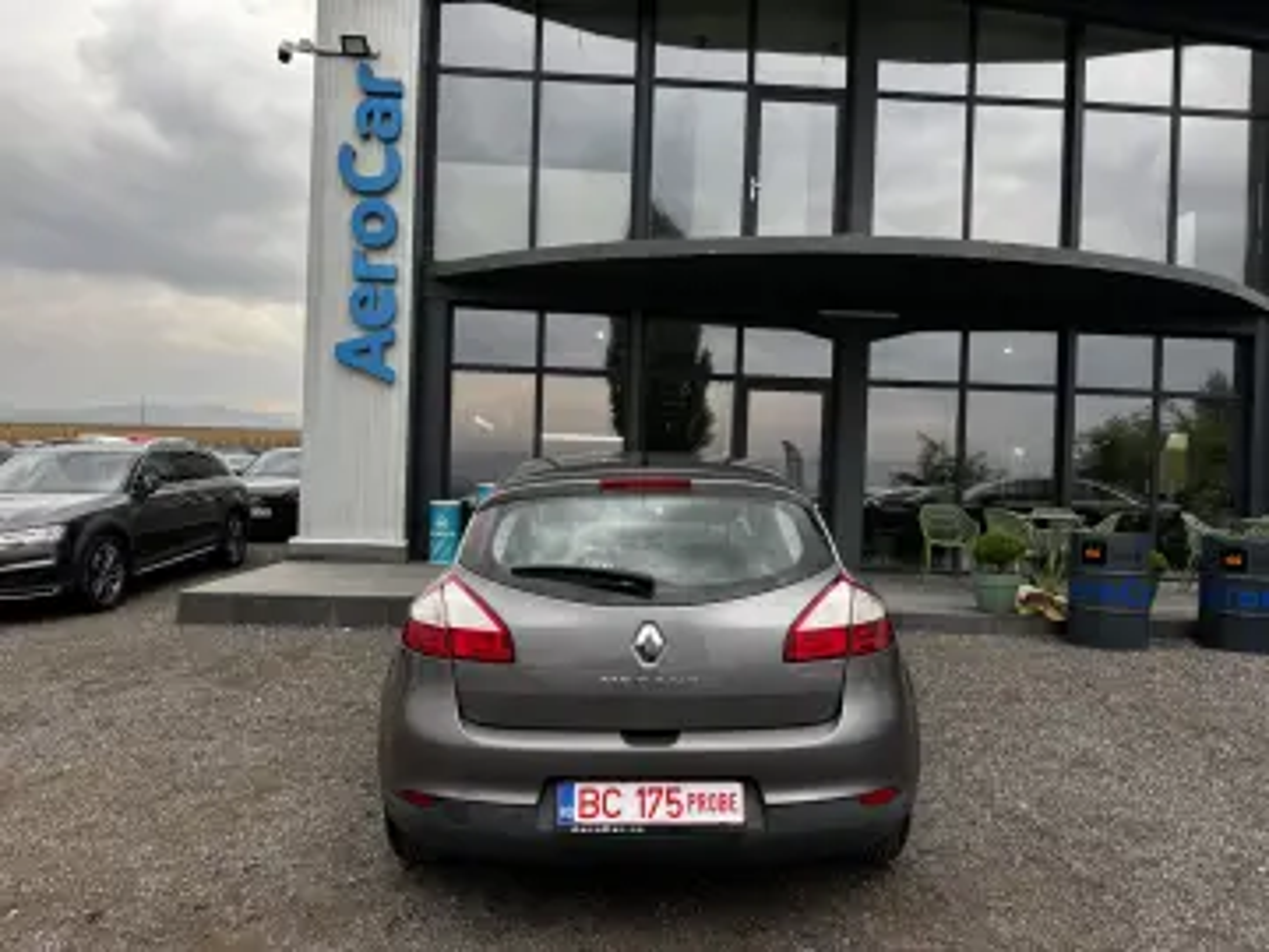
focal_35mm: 24
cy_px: 476
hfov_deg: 71.6
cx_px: 634
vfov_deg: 56.8
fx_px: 880
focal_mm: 6.76
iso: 80
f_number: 1.78
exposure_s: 1/499
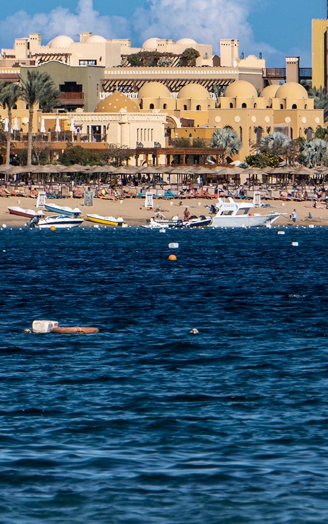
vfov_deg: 3.1
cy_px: 228
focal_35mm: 670
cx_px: 567
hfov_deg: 2.0
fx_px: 9584
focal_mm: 186
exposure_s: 1/640
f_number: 8
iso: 100
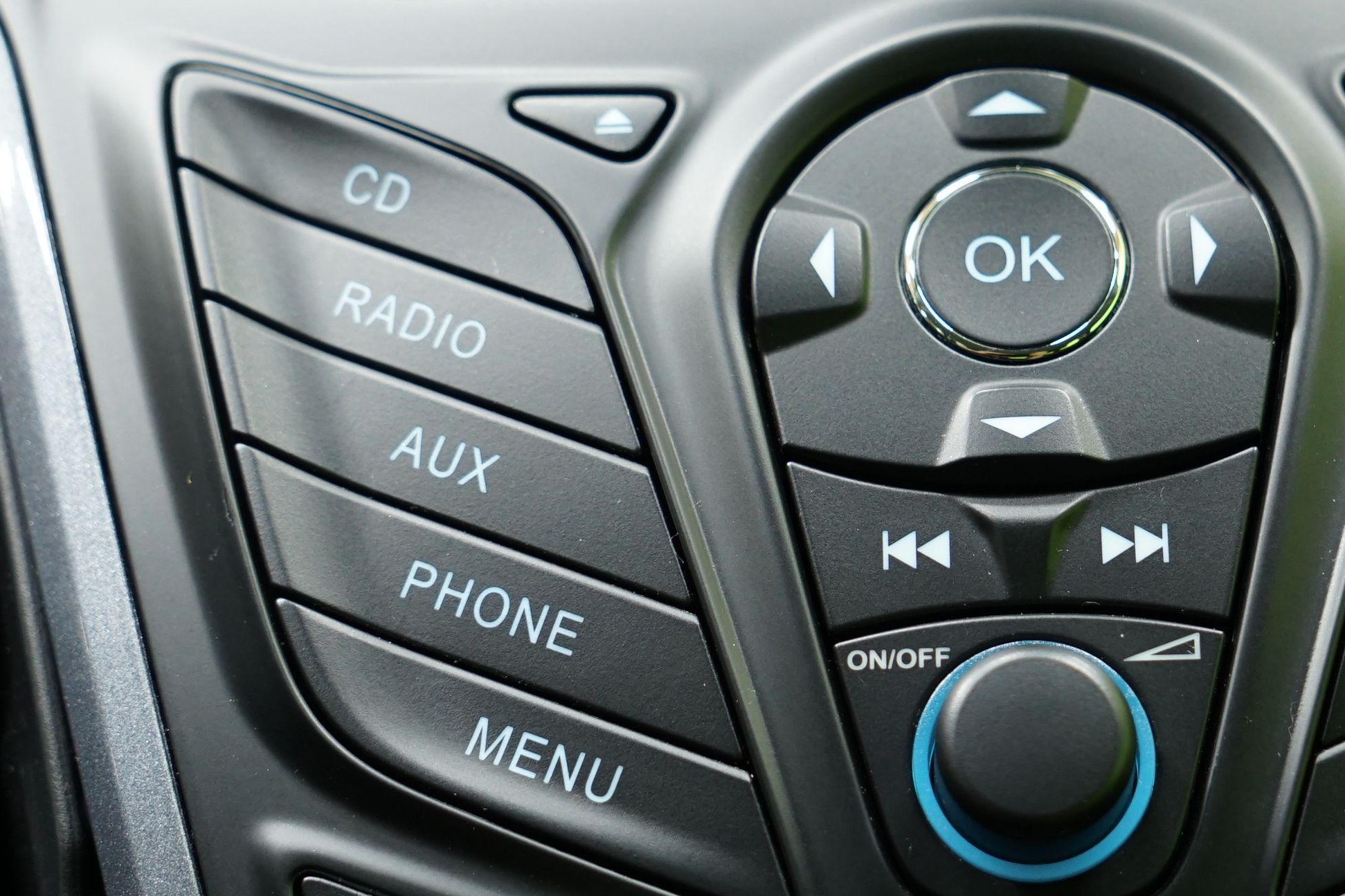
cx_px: 1012
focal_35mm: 79
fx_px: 2951
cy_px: 522
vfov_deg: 17.3
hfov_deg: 25.4
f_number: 4.5
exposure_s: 1/20
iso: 800
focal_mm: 39
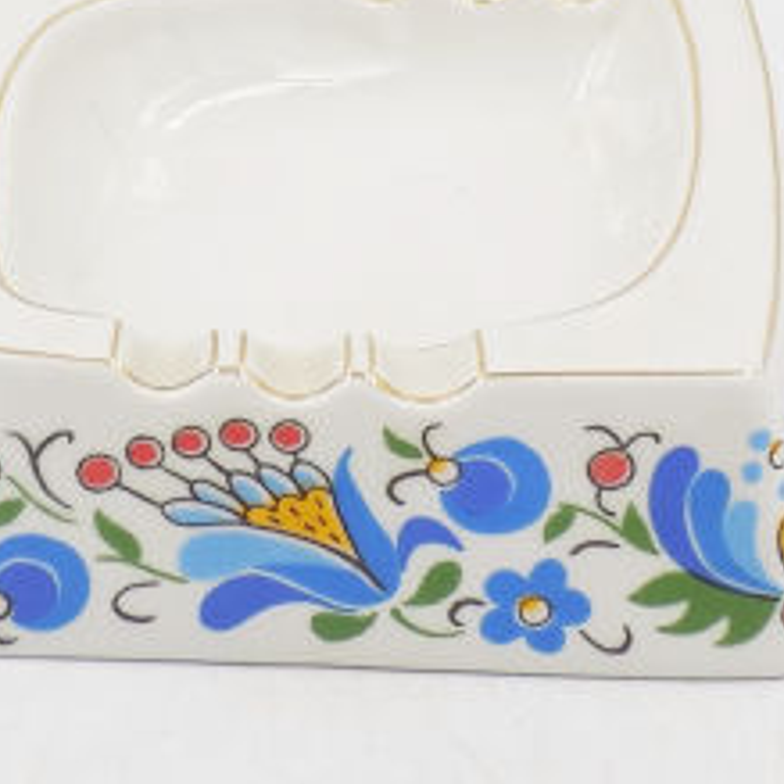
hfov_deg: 14.8
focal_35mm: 118
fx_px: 3024
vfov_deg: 14.8
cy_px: 276
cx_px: 365
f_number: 4.1
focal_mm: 11.5
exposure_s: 1/320
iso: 200
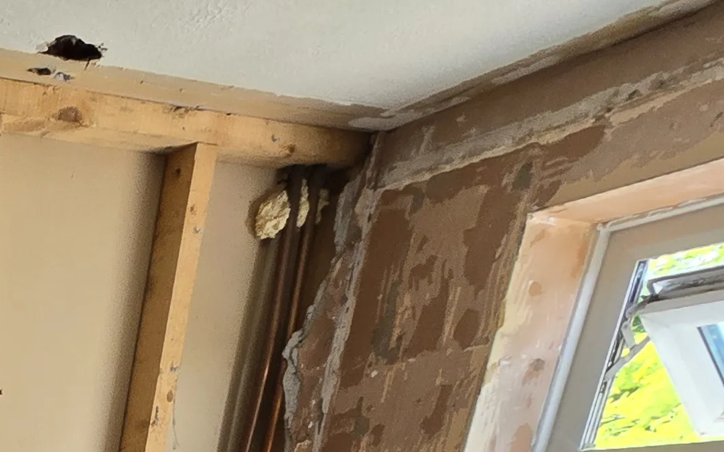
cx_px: -395
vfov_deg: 16.3
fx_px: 1006
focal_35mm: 51
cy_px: 994
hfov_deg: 26.6
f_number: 2.2
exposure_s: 1/50
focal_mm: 2.2
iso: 64
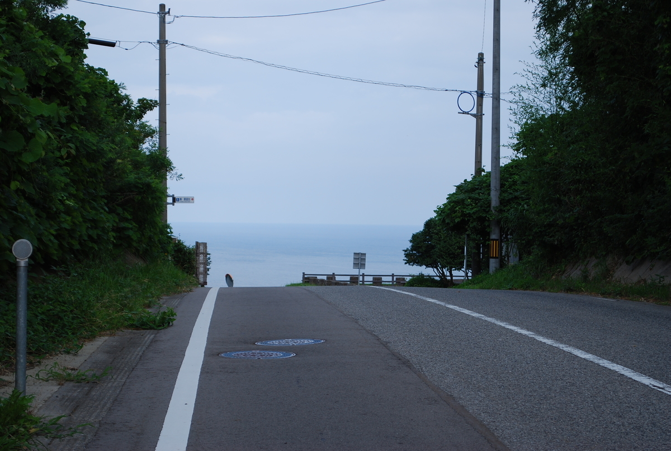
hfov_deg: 24.6
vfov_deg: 16.6
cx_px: 336
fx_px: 1541
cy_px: 226
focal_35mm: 82
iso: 100
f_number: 6.3
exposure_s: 1/160
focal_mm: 55
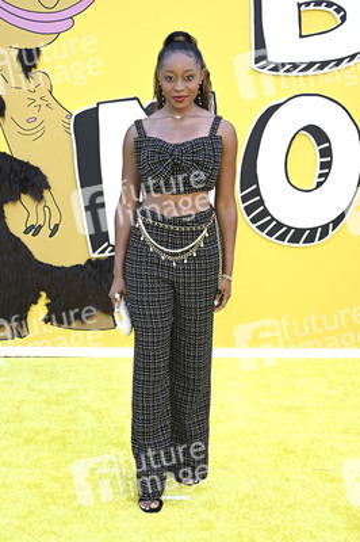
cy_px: 271
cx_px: 180
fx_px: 811
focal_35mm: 54
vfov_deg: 36.9
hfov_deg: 25.0
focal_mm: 54
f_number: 7.1
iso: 640
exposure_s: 1/200
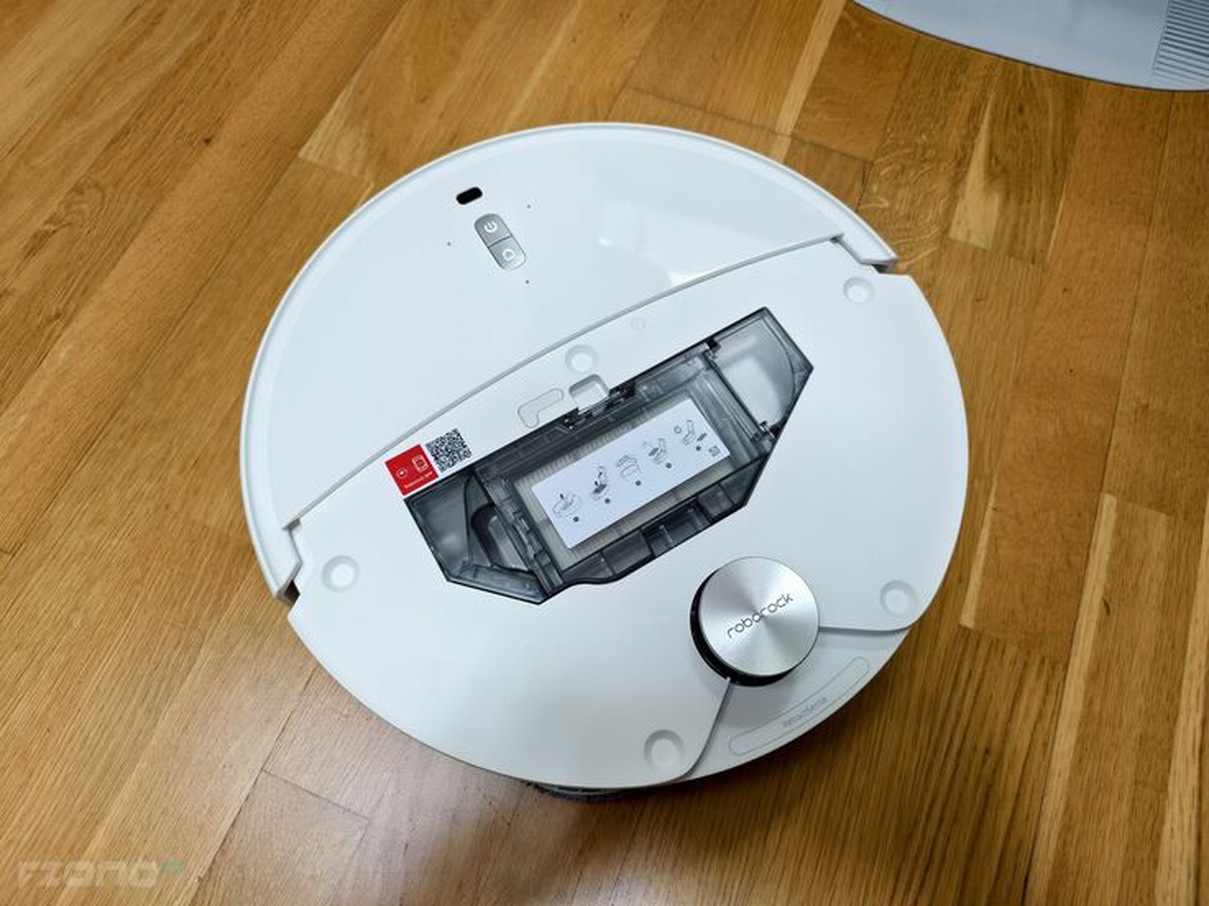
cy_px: 453
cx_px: 604
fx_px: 803
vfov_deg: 58.9
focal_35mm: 23
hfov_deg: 73.9
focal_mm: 6.54
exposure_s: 1/48
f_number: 1.57
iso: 471
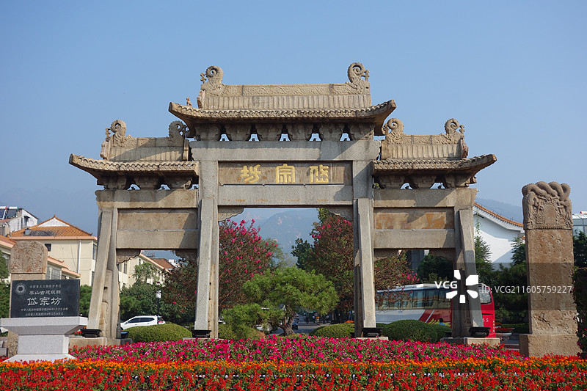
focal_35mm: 49
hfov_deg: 40.4
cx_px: 294
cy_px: 196
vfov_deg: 27.5
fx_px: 799
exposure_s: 1/500
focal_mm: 18.02
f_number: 5.6
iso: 125
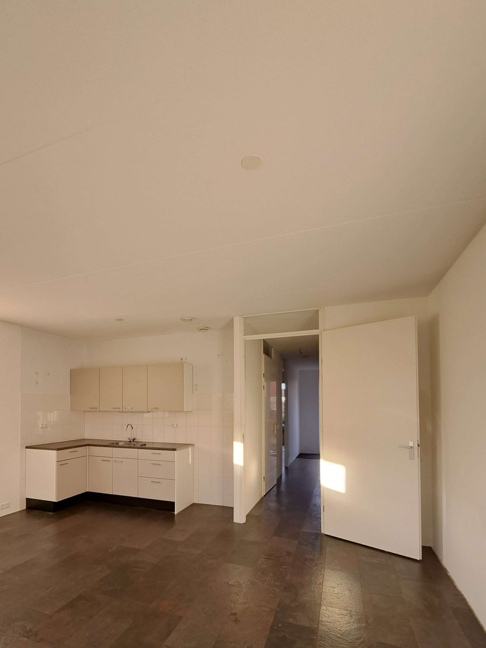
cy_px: 401
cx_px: 199
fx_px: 318
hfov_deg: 74.1
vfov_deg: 89.4
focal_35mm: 17
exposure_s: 1/50
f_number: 2.2
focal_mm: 1.74
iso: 64
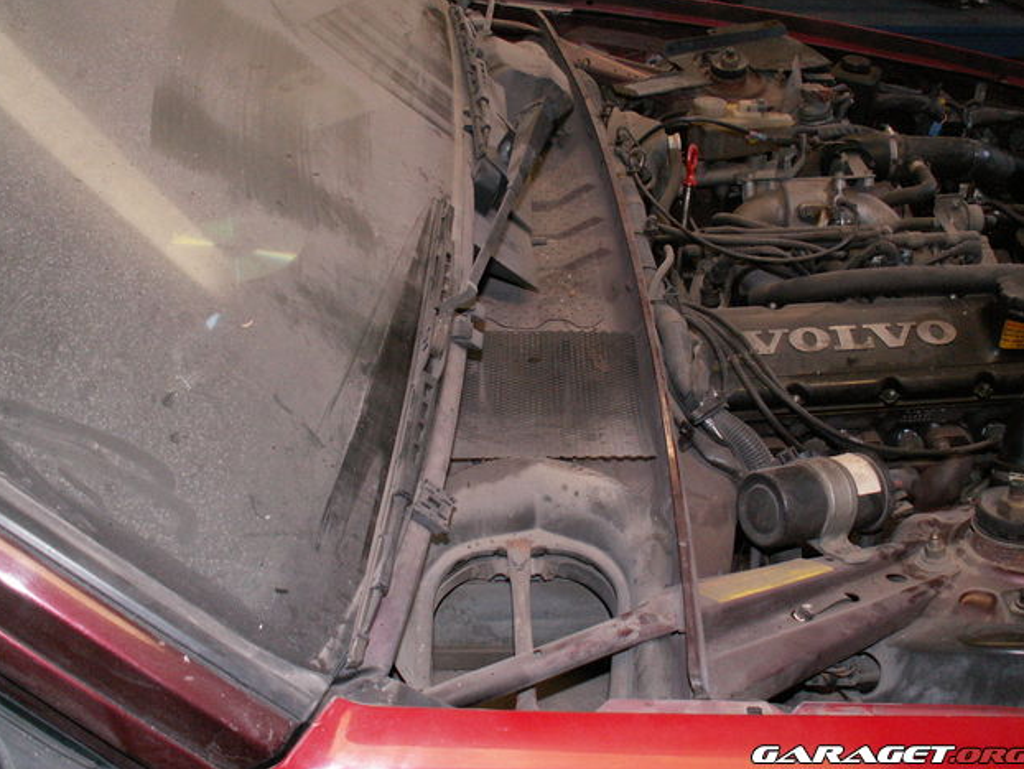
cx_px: 507
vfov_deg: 39.7
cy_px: 375
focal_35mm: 36
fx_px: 1065
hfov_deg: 51.3
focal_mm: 5.86
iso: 160
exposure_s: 1/40
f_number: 2.8
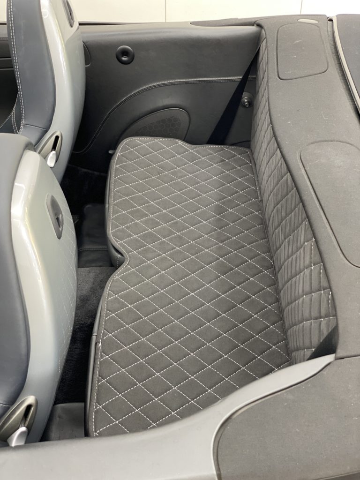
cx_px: 180
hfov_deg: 28.0
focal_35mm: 52
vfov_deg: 36.8
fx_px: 721
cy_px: 240
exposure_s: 1/33
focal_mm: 6
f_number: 2
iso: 125
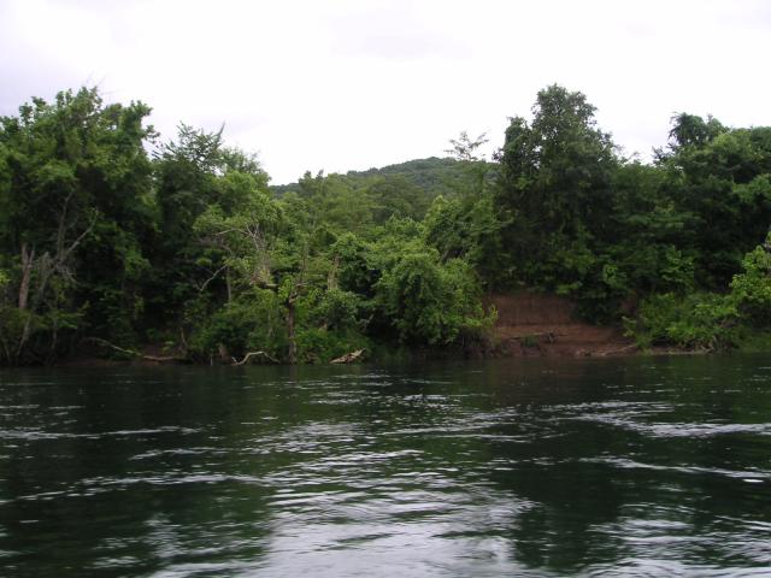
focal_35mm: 38
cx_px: 386
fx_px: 846
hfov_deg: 49.0
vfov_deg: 37.7
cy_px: 289
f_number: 2.8
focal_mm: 6
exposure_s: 1/350
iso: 50
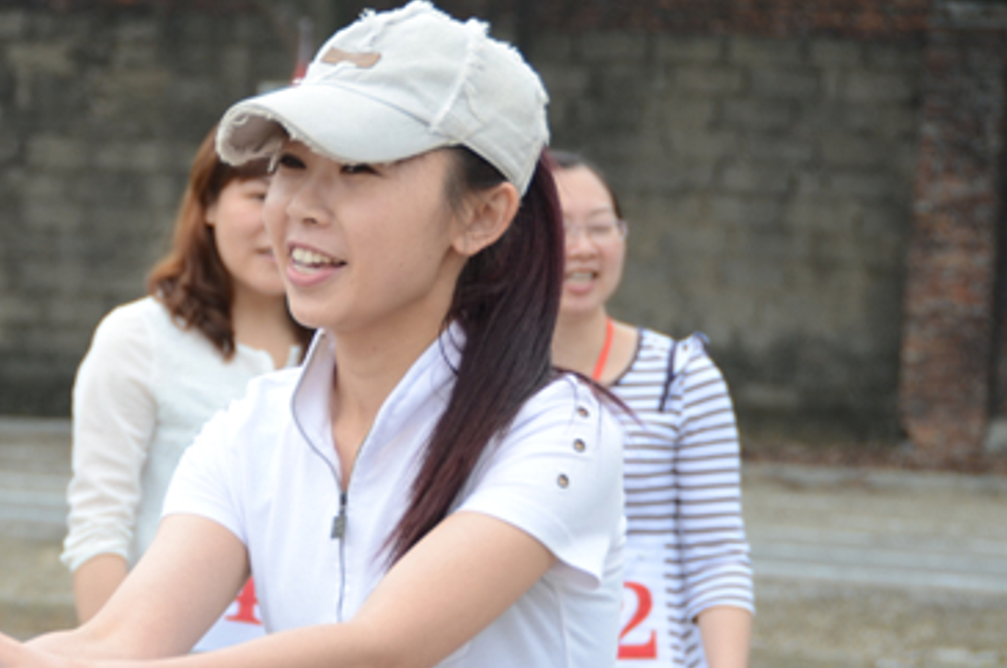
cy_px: 558
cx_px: 168
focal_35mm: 229
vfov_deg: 6.0
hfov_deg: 9.0
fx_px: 6394
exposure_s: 1/250
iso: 250
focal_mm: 82
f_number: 5
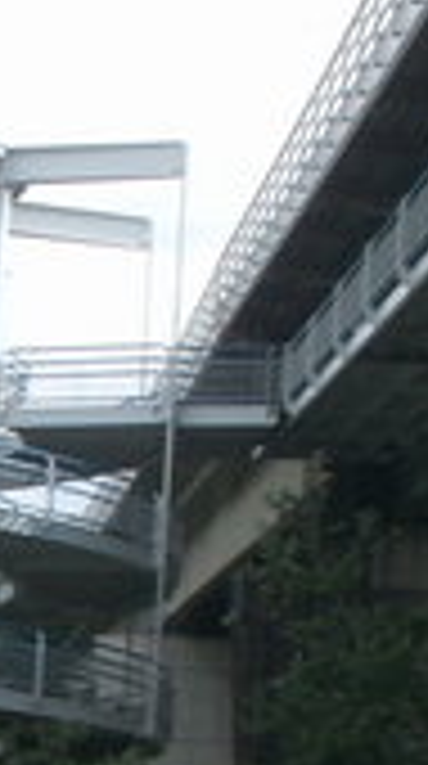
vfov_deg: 13.9
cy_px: 806
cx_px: -527
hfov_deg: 7.5
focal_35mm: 152
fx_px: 3082
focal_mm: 7.7
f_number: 7.1
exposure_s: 1/200
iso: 50
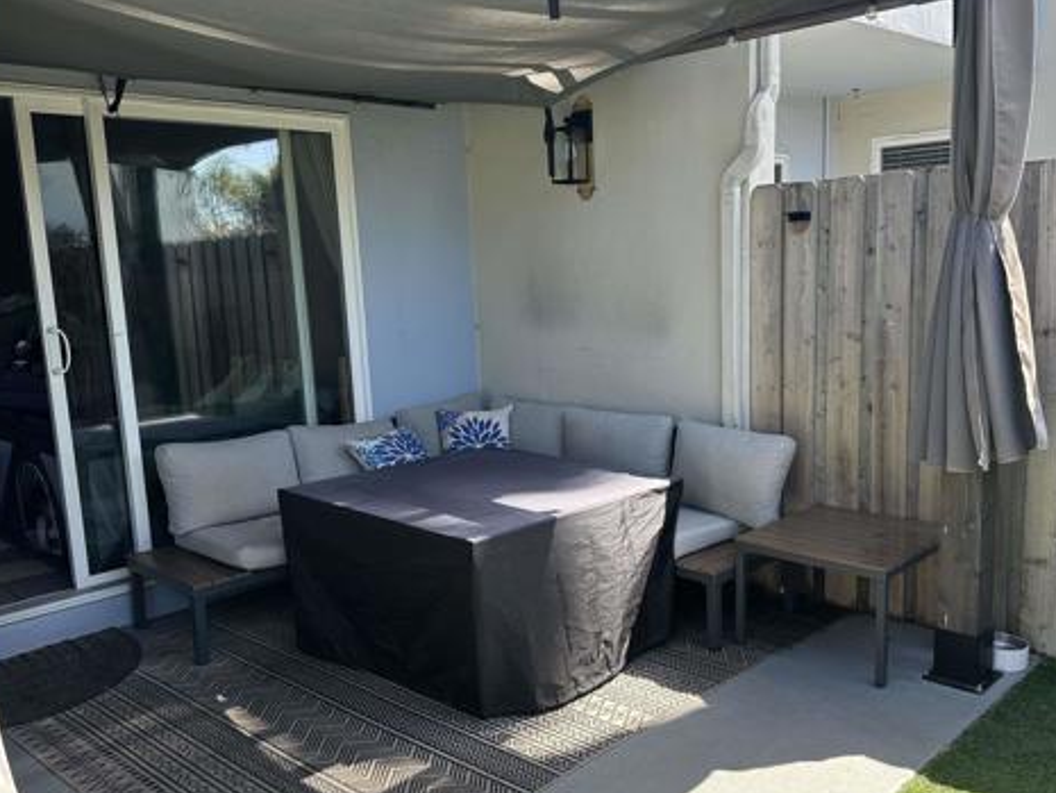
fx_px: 1007
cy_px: 429
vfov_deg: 42.9
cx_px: 556
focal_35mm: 33
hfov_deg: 55.3
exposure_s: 1/650
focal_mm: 6.86
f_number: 1.78
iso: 80
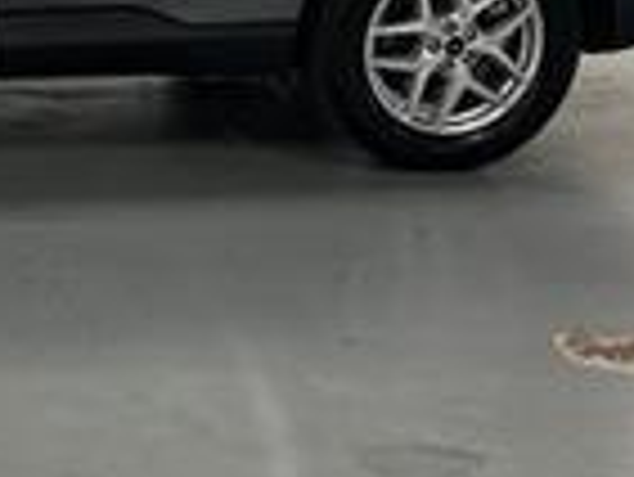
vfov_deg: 15.7
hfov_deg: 20.2
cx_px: -45
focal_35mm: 93
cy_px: 54
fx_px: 1705
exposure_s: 1/60
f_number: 1.5
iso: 100
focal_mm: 5.7
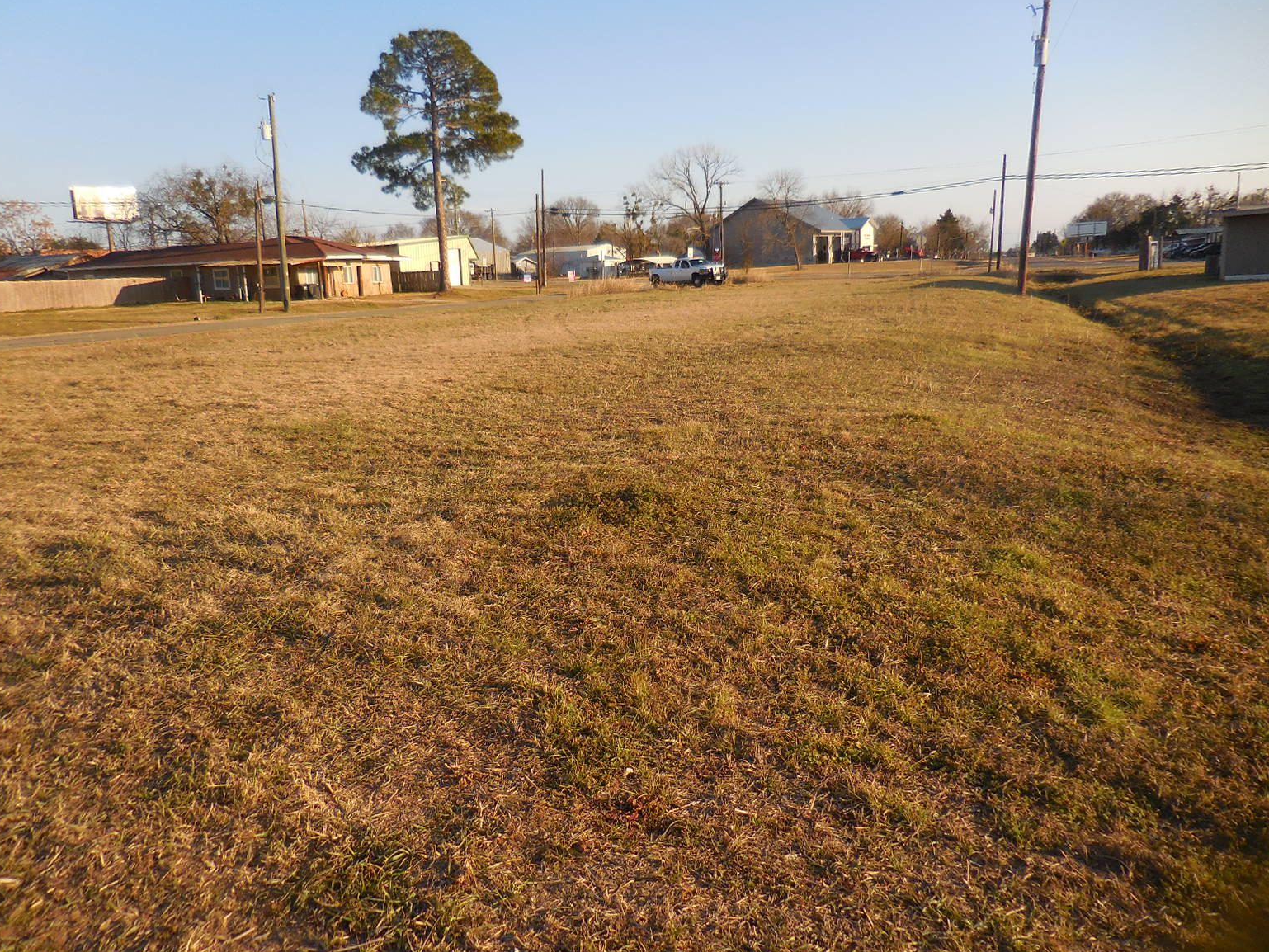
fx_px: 953
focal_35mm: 26
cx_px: 610
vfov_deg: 53.1
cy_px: 465
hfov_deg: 67.3
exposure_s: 1/800
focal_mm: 4.5
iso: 125
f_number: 3.3
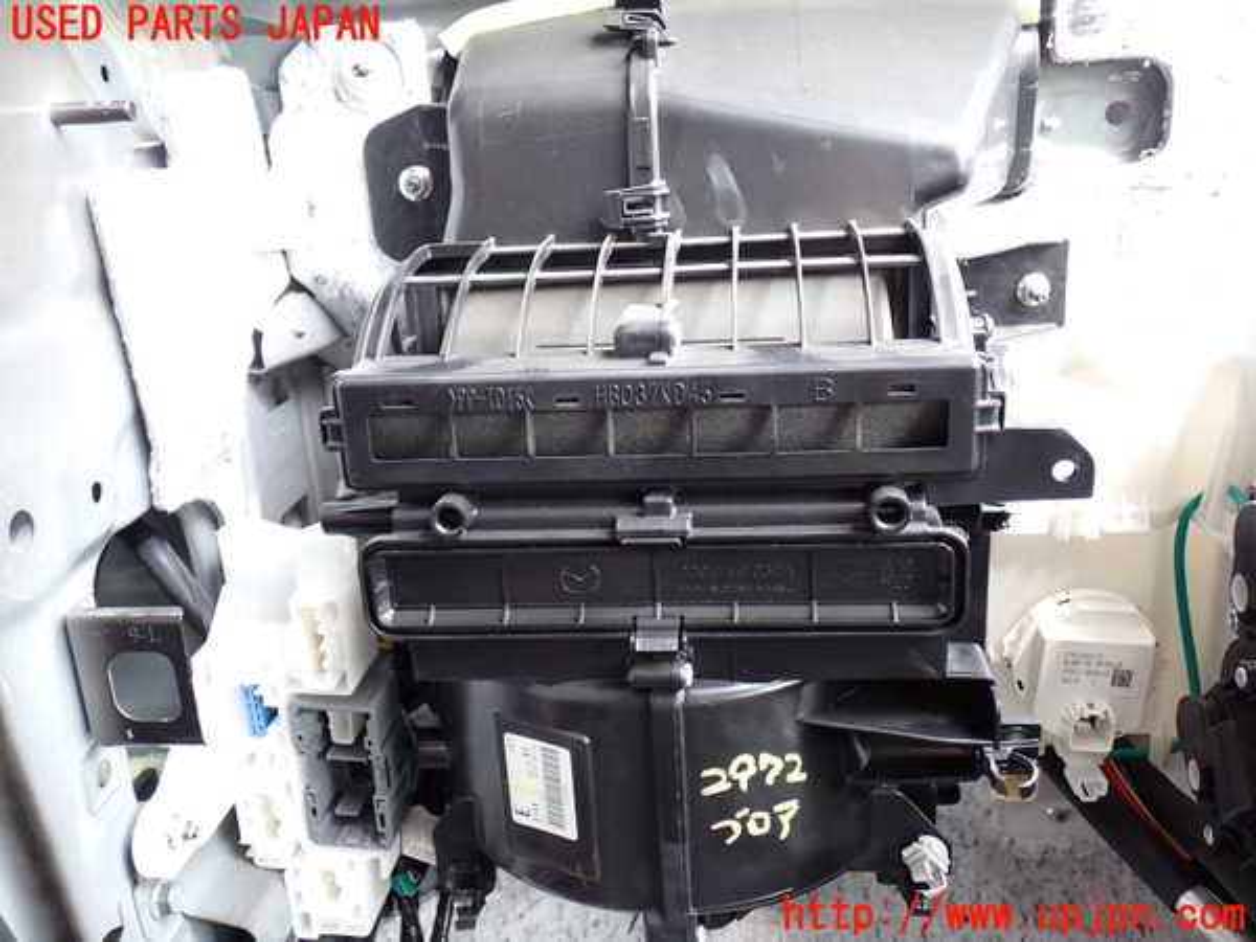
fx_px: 1161
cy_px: 471
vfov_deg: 44.2
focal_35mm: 32
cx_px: 628
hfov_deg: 56.8
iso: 200
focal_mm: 5.79
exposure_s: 1/50
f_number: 2.4
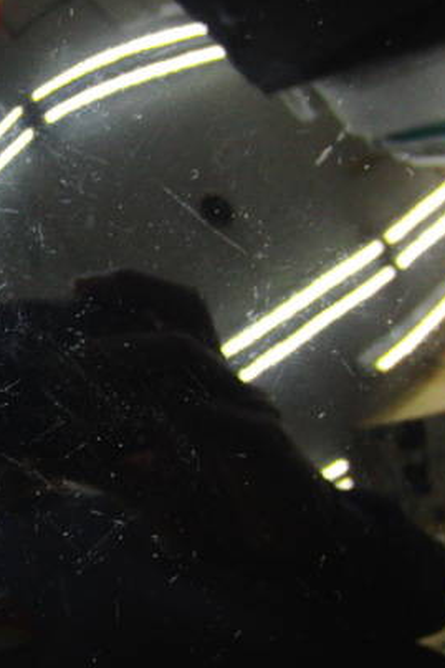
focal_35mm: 61
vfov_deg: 32.9
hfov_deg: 21.2
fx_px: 1132
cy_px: 379
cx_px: -35
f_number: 3.6
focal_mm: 6.42
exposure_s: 1/20
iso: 400
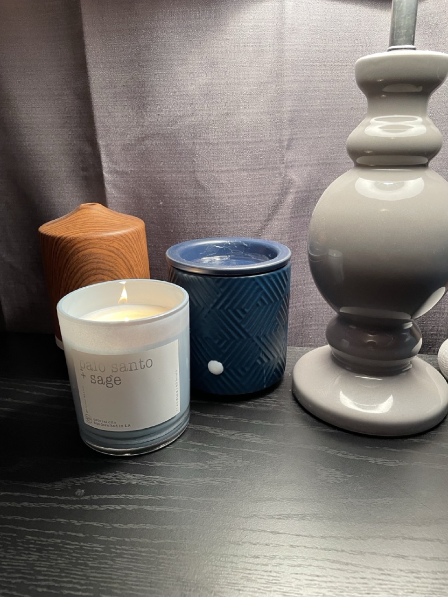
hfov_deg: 53.1
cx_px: 224
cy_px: 298
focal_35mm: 26
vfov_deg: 67.3
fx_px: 449
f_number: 1.6
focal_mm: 4.2
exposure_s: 1/60
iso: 200
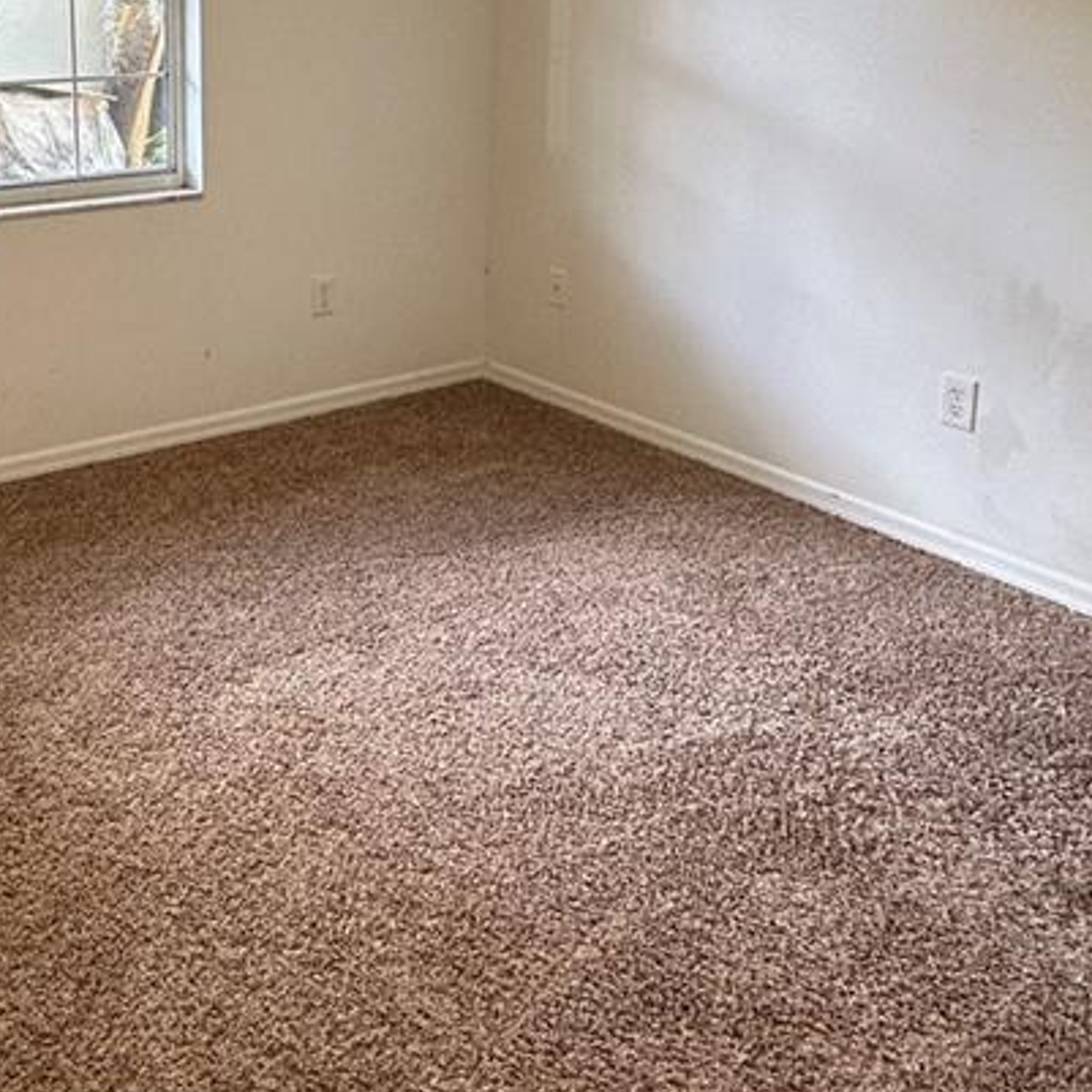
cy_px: 191
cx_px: 229
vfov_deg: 42.5
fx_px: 1321
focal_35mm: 37
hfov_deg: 43.0
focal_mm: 2.22
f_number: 2.2
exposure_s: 1/120
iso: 125
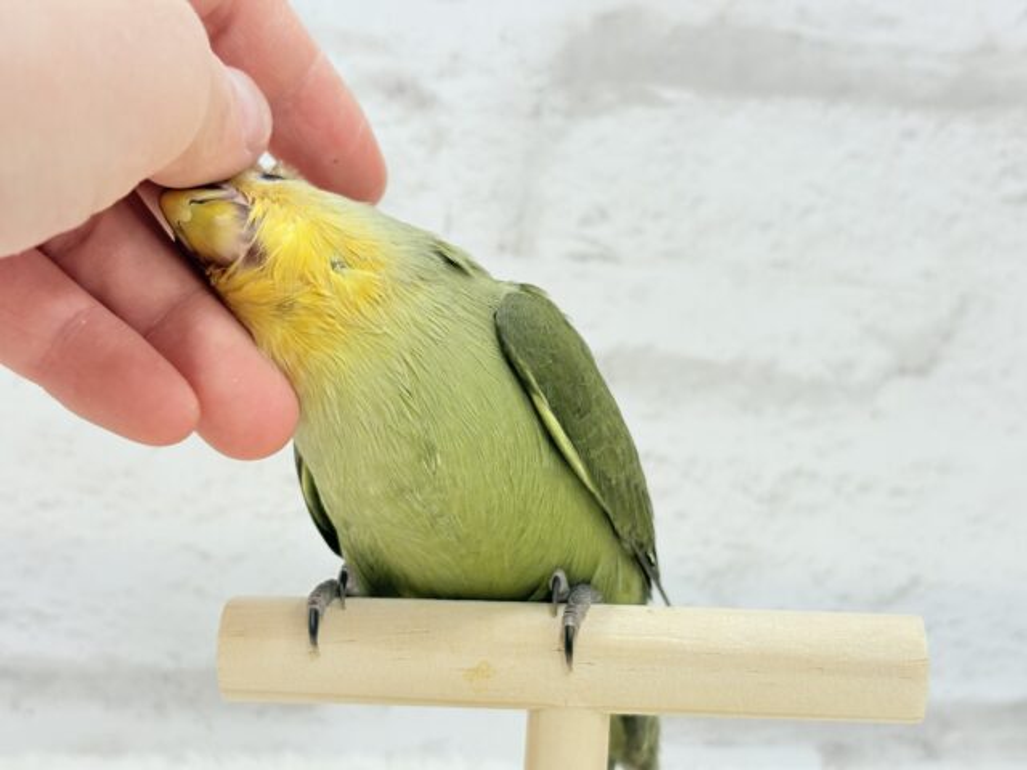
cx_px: 514
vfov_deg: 28.0
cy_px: 385
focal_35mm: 52
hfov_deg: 36.8
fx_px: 1543
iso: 50
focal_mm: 5.96
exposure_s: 1/50
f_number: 1.6
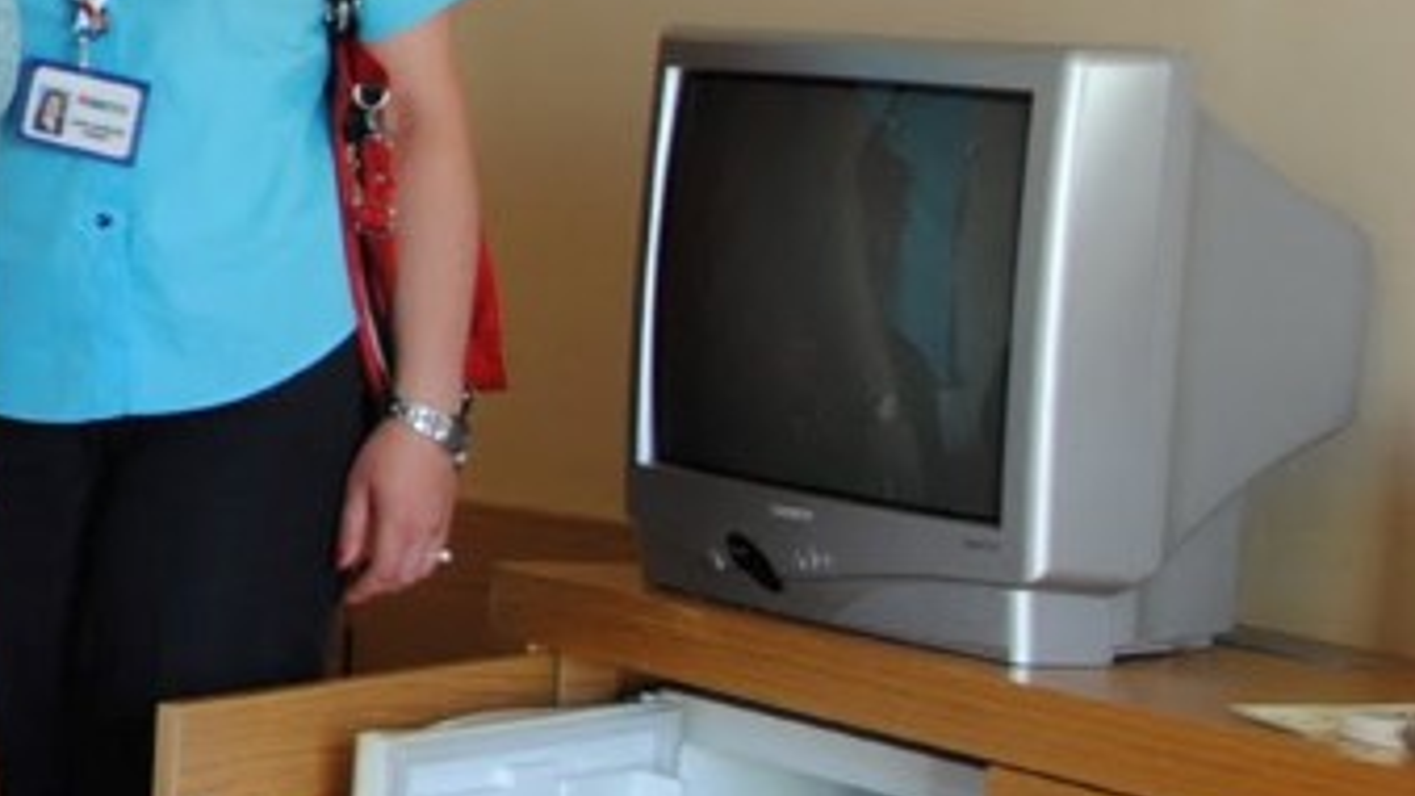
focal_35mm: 128
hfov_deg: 15.1
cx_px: -936
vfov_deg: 9.4
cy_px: 42
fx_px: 4802
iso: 320
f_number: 4.5
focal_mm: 24
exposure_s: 1/30
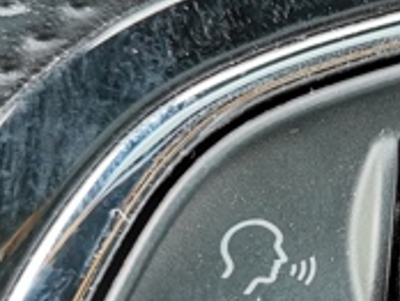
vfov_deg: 12.0
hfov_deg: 15.3
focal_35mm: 124
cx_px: 469
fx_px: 1435
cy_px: 200
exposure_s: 1/100
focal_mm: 5.58
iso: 125
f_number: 1.8
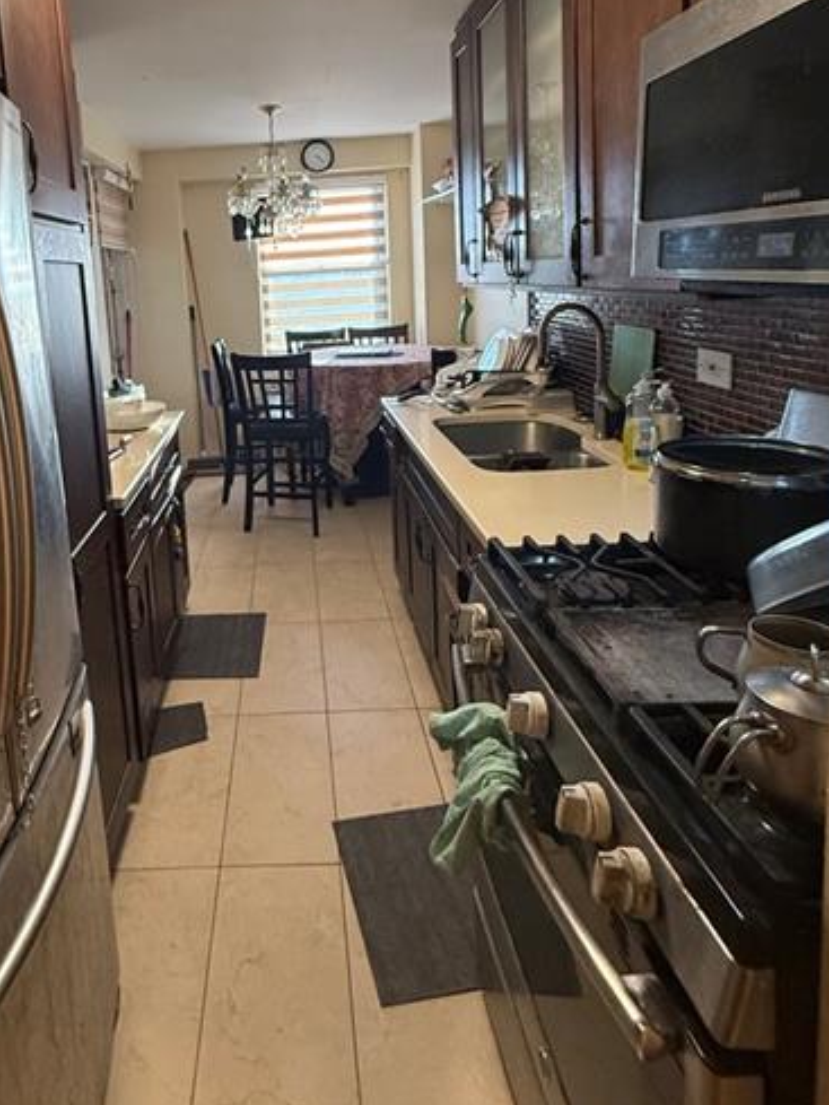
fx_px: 702
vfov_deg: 74.1
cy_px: 373
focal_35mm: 22
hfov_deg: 59.5
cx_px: 269
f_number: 2.2
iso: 320
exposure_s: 1/120
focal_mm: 2.22
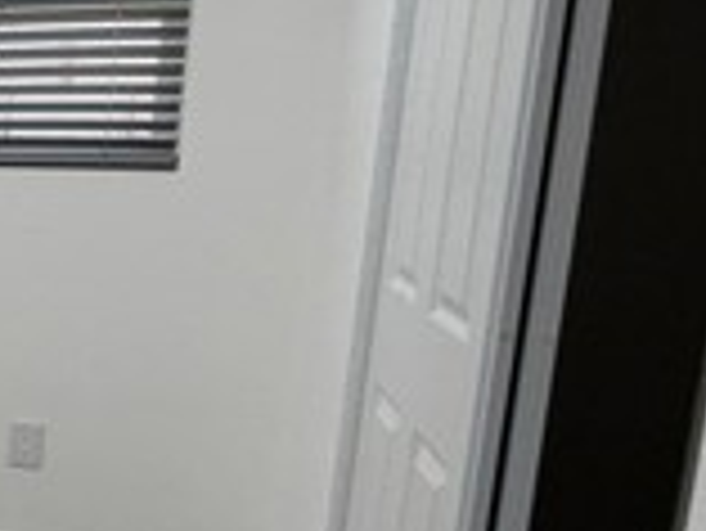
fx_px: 1163
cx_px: -589
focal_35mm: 57
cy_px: 274
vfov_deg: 25.7
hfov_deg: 21.2
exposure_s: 1/120
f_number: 2.2
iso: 160
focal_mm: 2.22
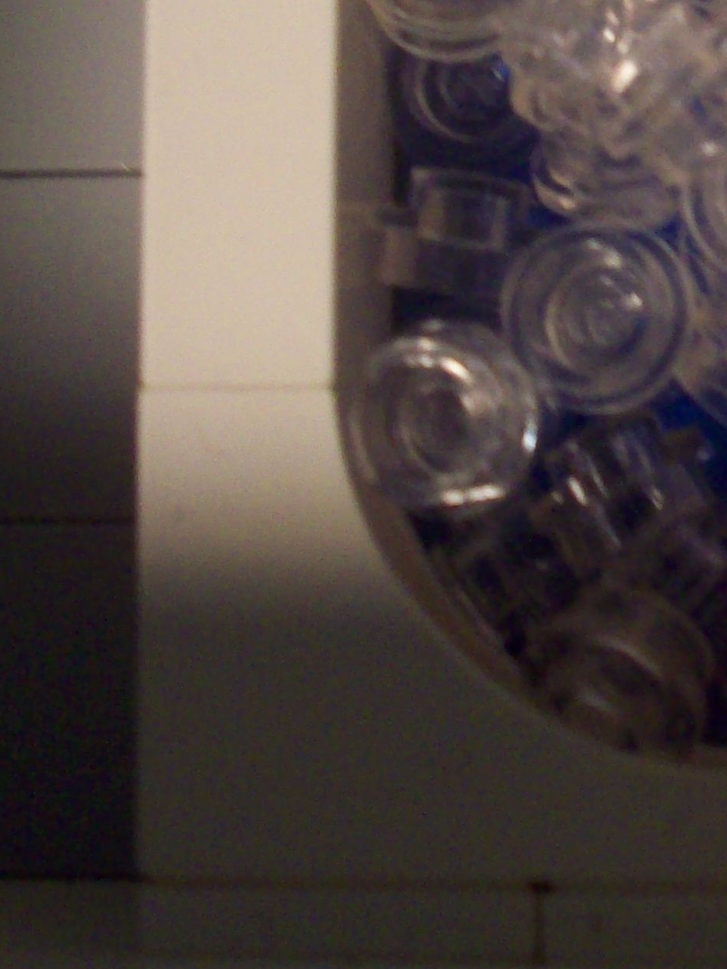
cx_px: 877
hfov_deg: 14.7
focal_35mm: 97
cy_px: 29
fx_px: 2716
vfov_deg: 19.7
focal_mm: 6.2
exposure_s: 1/45
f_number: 2.8
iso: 150
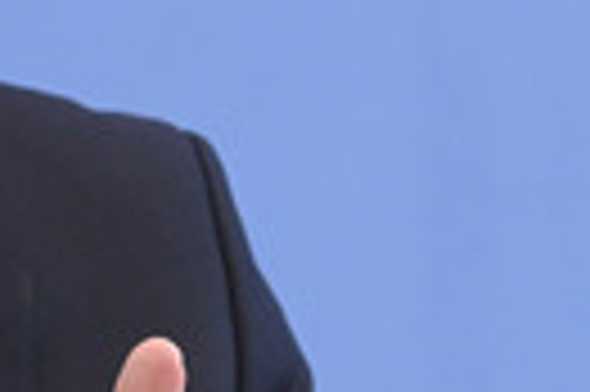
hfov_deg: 5.4
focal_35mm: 378
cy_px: 99
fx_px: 6187
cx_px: -254
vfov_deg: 3.6
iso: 4000
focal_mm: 110
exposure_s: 1/800
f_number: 6.3
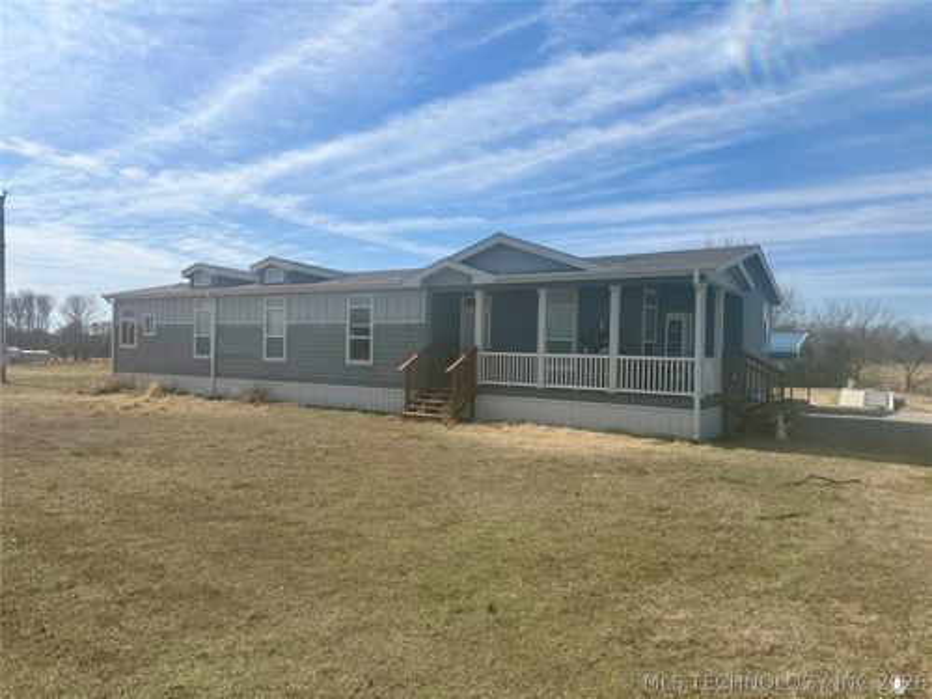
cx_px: 466
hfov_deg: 71.6
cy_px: 350
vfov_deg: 56.8
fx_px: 646
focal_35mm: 24
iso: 80
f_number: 1.78
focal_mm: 6.76
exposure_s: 1/7353
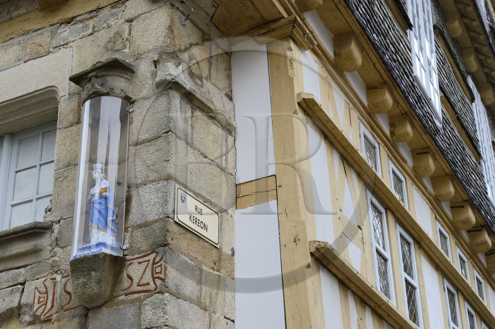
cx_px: 248
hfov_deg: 33.4
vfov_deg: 22.6
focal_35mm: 60
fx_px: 824
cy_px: 164
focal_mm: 60
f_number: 10
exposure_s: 1/160
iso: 800
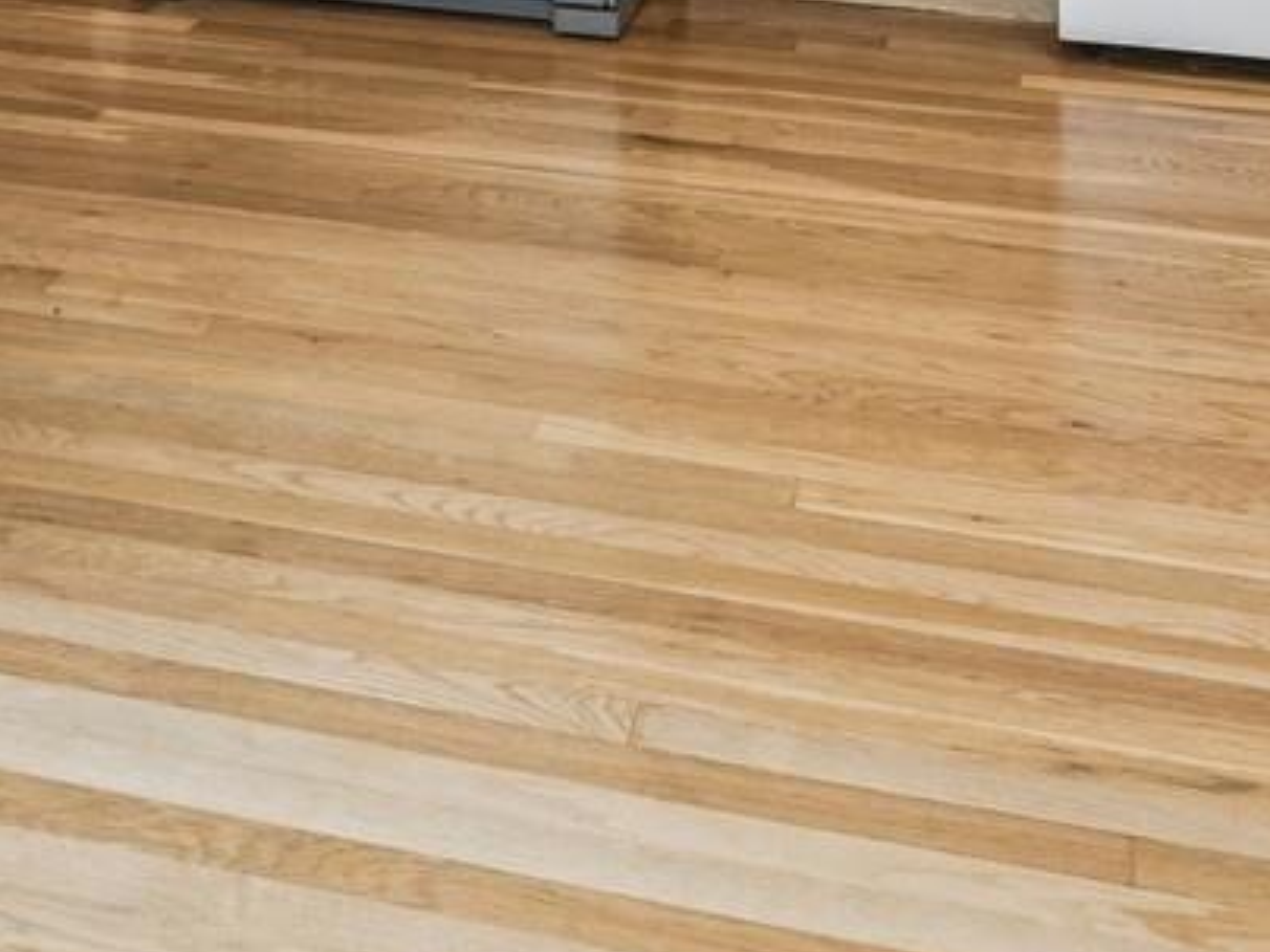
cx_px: 443
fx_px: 2238
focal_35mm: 61
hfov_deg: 31.5
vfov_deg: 19.2
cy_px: -688
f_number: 9
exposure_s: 1/10
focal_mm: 16
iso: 200
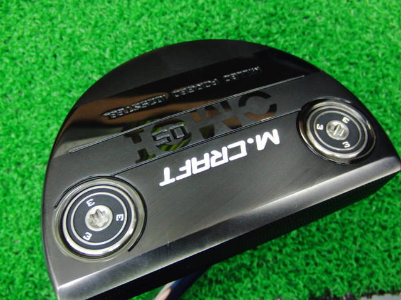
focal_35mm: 37
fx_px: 429
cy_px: 150
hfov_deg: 50.1
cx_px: 200
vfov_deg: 38.7
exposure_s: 1/20
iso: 400
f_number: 3.6
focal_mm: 6.42
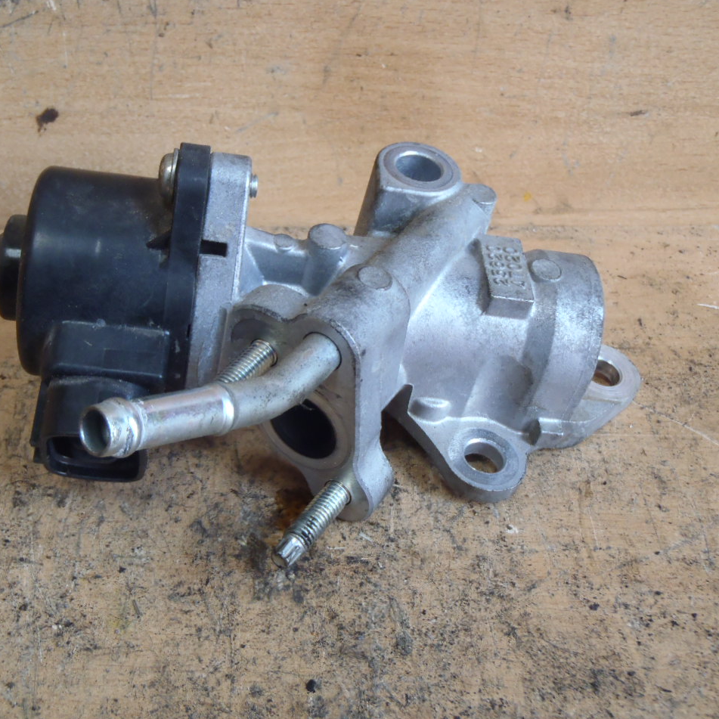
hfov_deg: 38.1
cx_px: 271
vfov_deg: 38.3
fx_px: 1034
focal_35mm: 44
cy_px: 359
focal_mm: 6.64
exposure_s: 1/20
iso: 200
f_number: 4.7
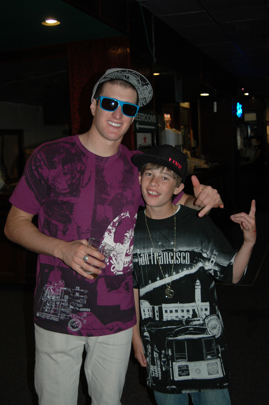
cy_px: 202
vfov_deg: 43.6
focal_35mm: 45
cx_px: 134
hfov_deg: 29.8
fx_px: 505
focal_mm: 30
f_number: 4.2
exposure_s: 1/60
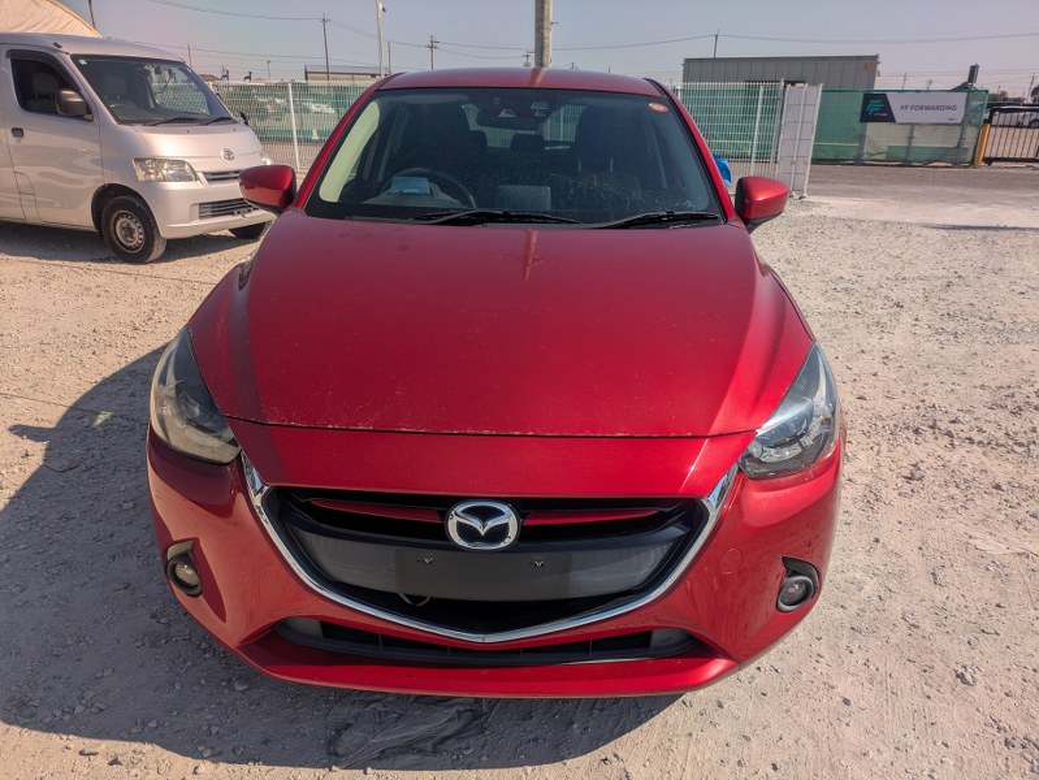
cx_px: 520
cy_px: 390
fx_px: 751
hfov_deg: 69.4
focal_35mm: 25
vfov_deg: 54.9
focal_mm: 5.43
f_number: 1.89
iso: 51
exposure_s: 1/5076
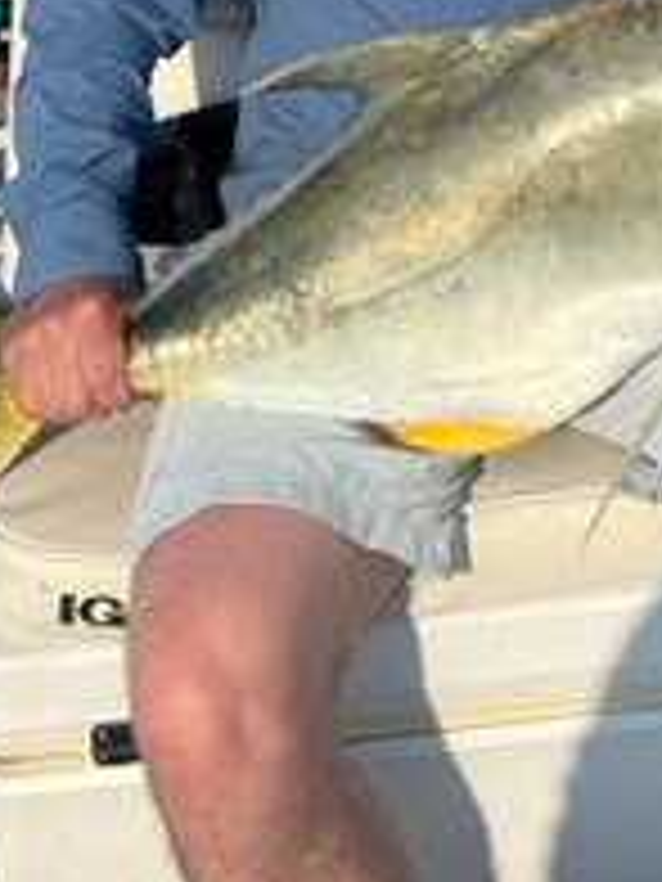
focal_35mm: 85
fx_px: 2167
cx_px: 694
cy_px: -392
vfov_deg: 20.2
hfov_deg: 16.9
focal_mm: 5.7
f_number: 1.5
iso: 50
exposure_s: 1/6993
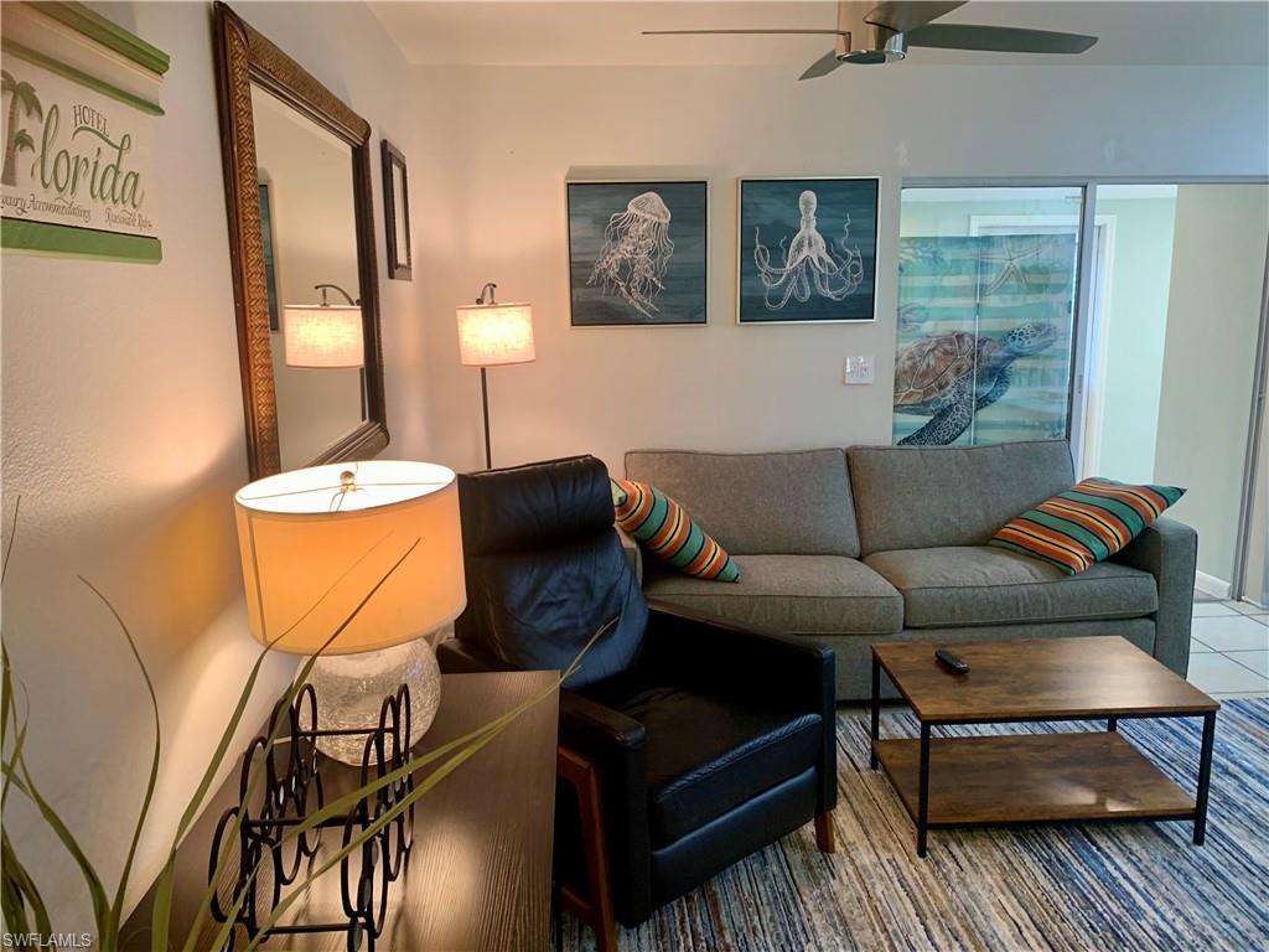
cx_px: 634
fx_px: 953
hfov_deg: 67.3
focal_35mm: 26
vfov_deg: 53.1
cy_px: 476
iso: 100
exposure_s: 1/60
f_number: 1.8
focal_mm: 4.25
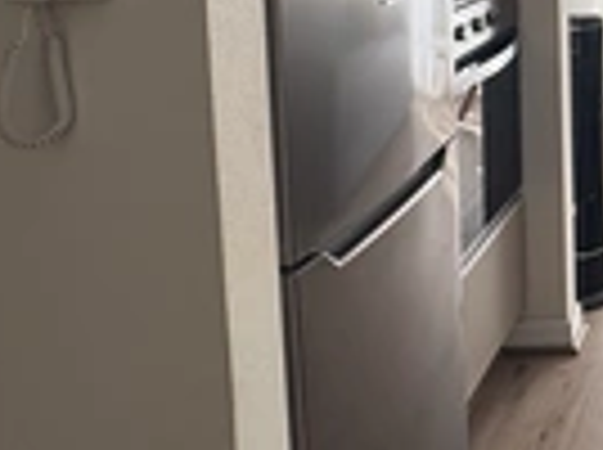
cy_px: -63
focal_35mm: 46
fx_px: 800
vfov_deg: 28.2
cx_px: 850
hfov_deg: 29.6
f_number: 2.2
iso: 125
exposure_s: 1/99
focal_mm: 2.22
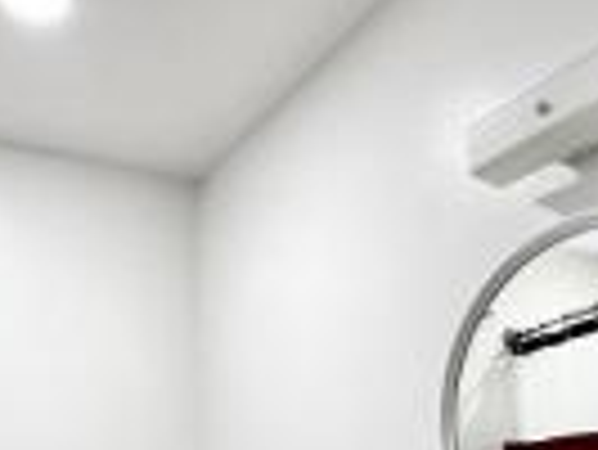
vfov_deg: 30.0
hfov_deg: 44.7
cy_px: 522
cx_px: 265
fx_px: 726
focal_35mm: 42
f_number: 2.2
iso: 160
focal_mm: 2.22
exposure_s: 1/120
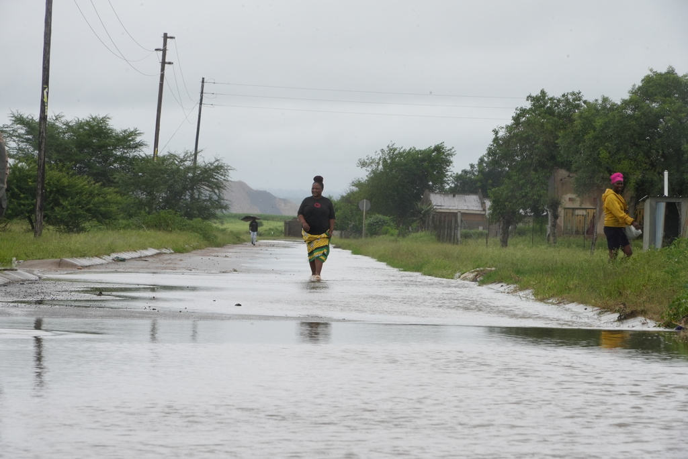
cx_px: 344
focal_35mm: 240
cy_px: 230
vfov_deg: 5.7
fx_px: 4589
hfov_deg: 8.6
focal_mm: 240
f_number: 22
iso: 640
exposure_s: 1/100
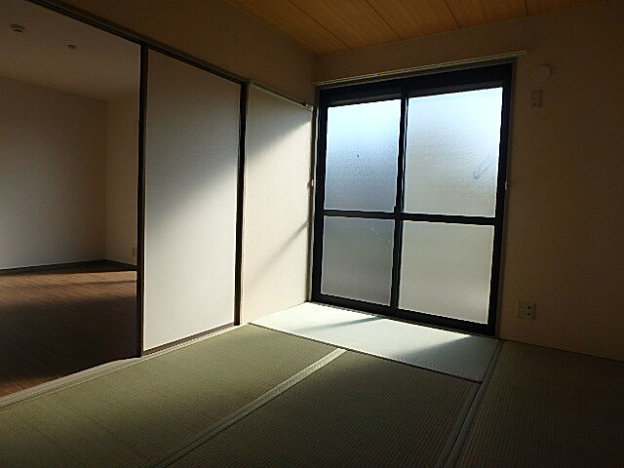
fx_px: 379
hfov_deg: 79.0
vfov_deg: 63.4
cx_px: 312
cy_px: 234
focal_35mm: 21
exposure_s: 1/640
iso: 125
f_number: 3.5
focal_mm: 3.7
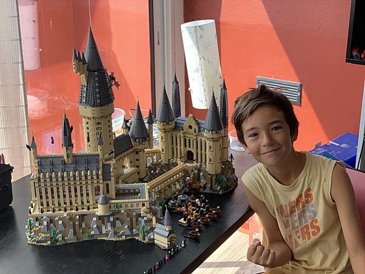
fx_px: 548
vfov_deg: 28.0
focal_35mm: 52
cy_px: 137
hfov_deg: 36.8
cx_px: 182
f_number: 2.4
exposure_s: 1/122
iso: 32
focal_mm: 6
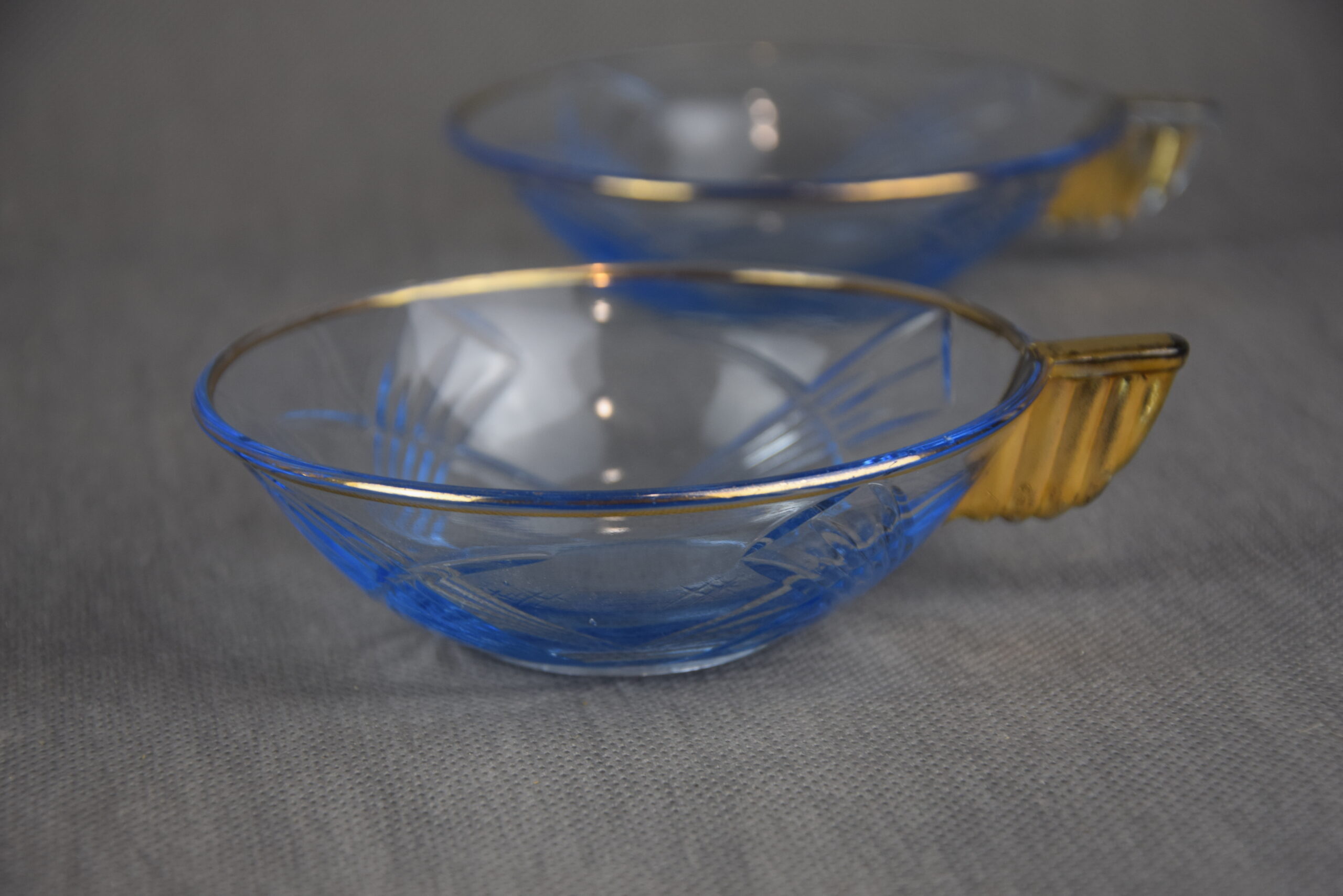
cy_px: 448
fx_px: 4198
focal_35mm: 112
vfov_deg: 12.2
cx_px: 672
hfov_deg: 18.2
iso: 400
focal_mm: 75
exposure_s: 1/60
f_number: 5.3
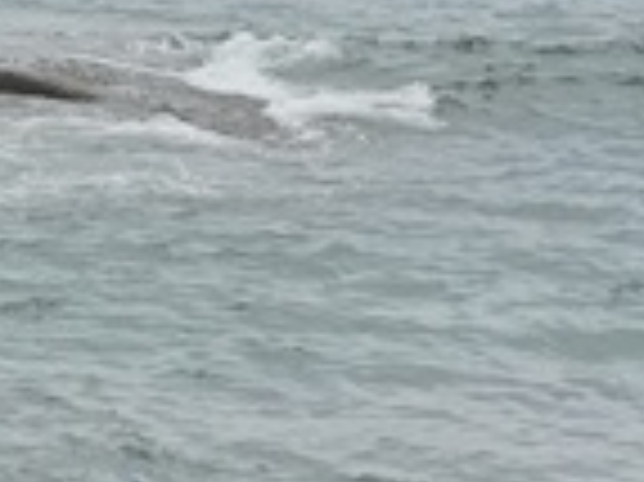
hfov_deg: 8.4
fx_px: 4211
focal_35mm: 227
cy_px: 146
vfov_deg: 6.5
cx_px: -581
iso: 2000
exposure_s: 1/4000
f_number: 11
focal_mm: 32.8
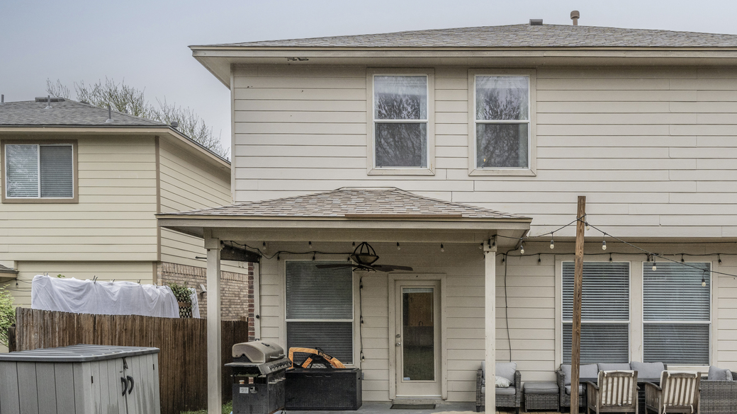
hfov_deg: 58.6
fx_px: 622
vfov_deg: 36.9
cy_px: 222
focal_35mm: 32
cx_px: 537
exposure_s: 1/320
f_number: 10
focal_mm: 19.5
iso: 250
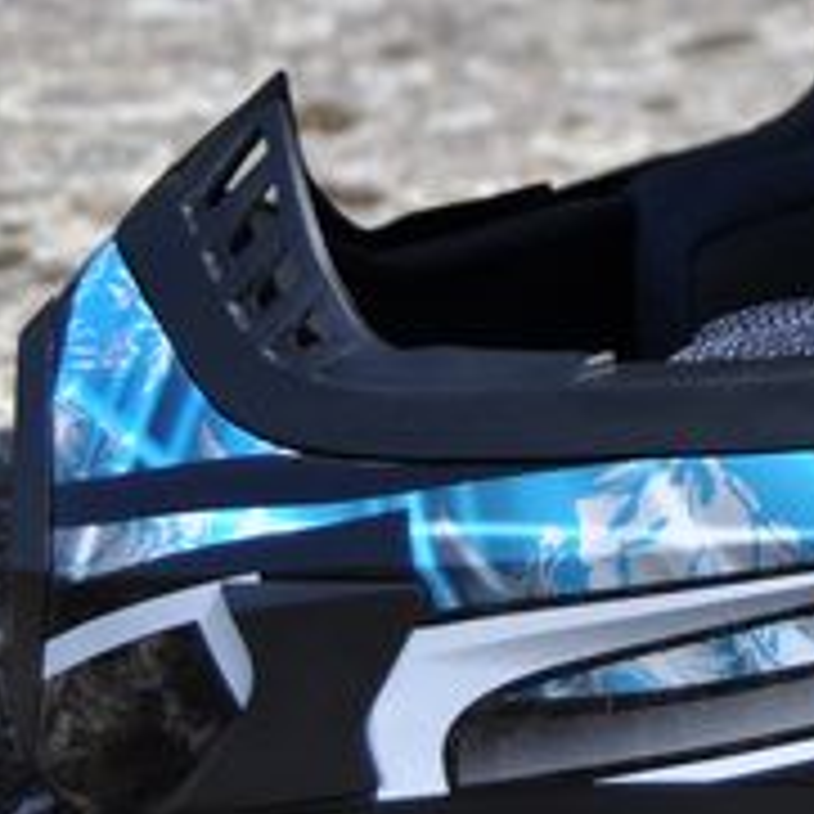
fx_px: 5081
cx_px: 1097
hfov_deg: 9.0
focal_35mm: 191
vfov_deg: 9.1
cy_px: -106
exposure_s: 1/1250
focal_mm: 34
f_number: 4.5
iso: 200
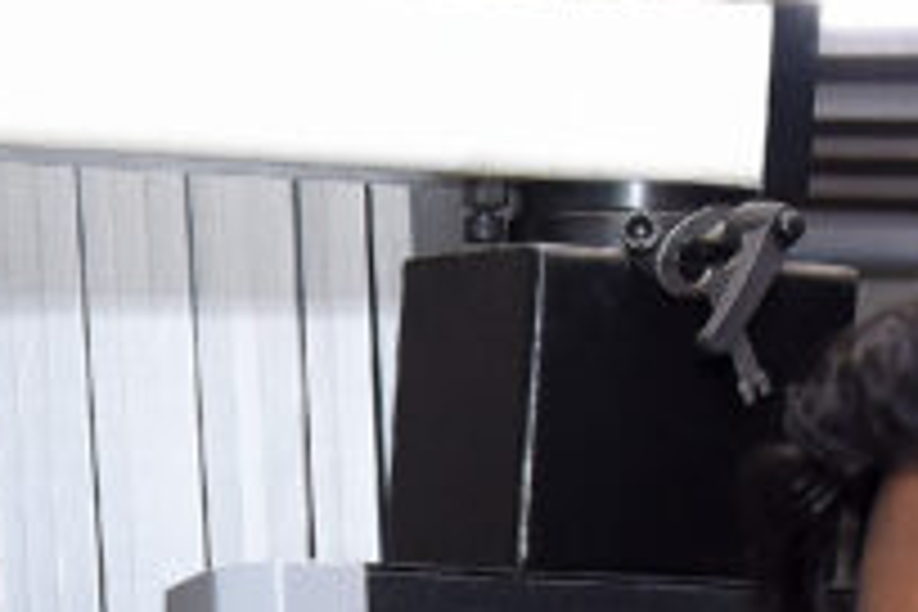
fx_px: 5890
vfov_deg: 5.7
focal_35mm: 231
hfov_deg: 8.8
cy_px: 1449
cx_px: -315
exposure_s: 1/100
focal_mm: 46
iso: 1000
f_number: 7.1
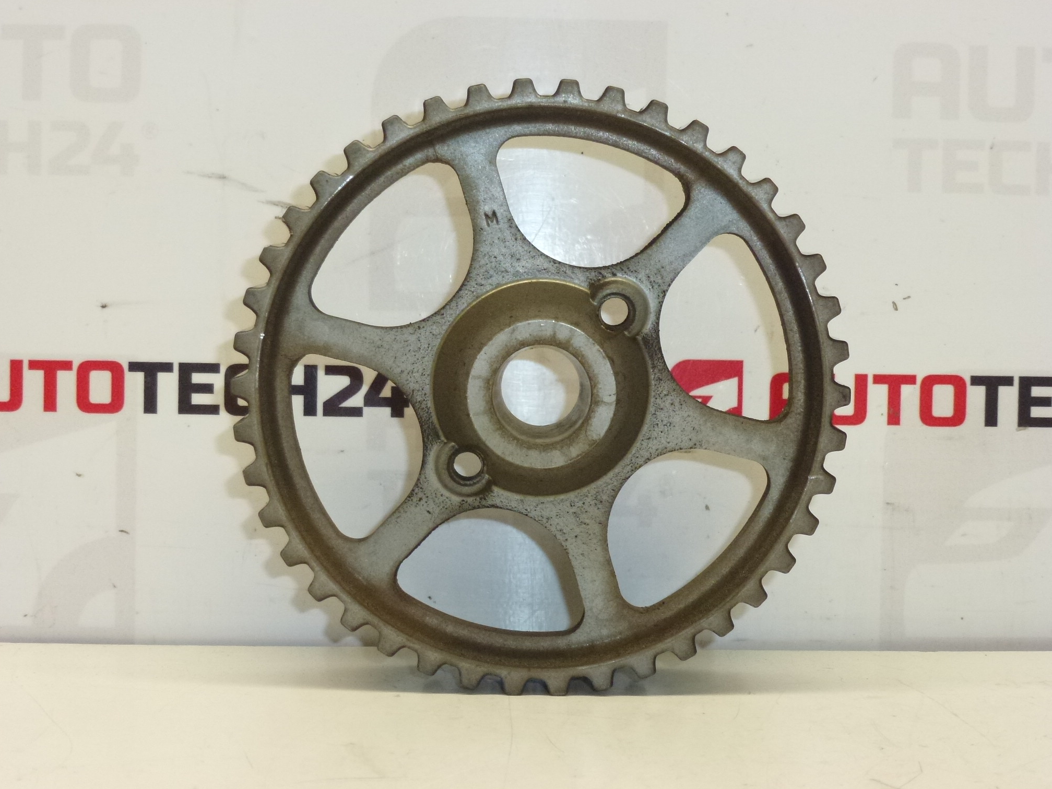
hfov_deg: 31.2
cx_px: 527
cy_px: 391
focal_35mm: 62
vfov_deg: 23.6
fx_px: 1884
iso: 400
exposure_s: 1/125
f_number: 4.5
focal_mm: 10.9
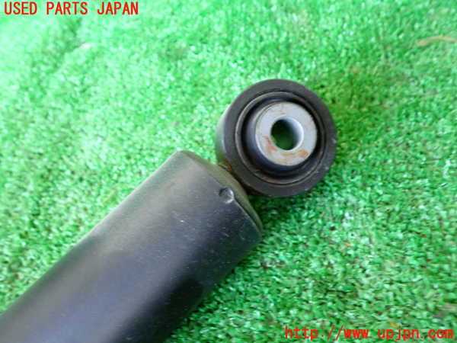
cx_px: 228
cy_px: 172
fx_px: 396
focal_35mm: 30
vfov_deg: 46.8
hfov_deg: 60.0
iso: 500
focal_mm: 5.4
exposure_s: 1/30
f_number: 2.3
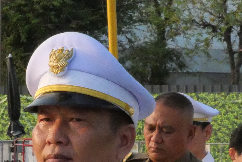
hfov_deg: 4.6
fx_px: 3033
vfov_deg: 3.0
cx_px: 32
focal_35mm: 451
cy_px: 252
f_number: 22
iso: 4000
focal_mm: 62
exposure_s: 1/640
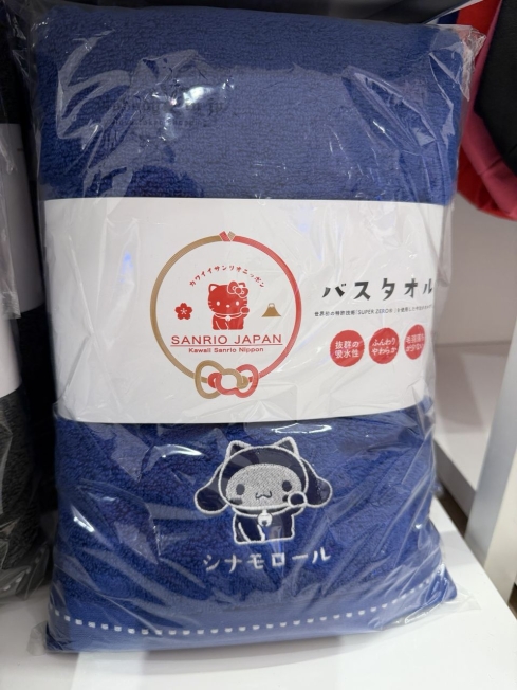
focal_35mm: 24
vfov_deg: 71.6
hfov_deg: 56.8
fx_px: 478
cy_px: 345
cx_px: 258
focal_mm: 6.76
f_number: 1.78
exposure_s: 1/100
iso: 125
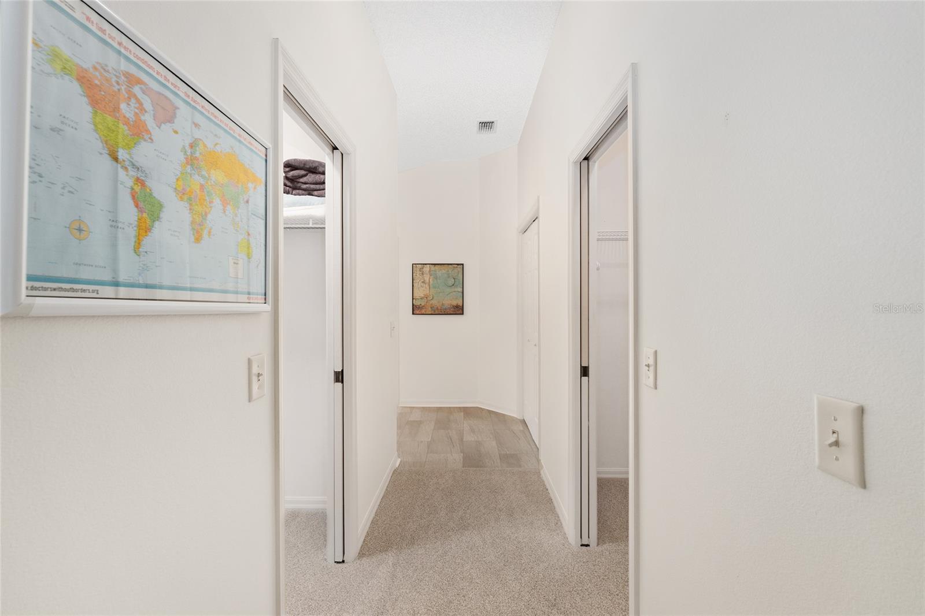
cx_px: 462
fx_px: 383
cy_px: 308
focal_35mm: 15
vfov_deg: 77.7
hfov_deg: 100.8
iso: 320
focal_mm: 14.9
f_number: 8
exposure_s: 1/15
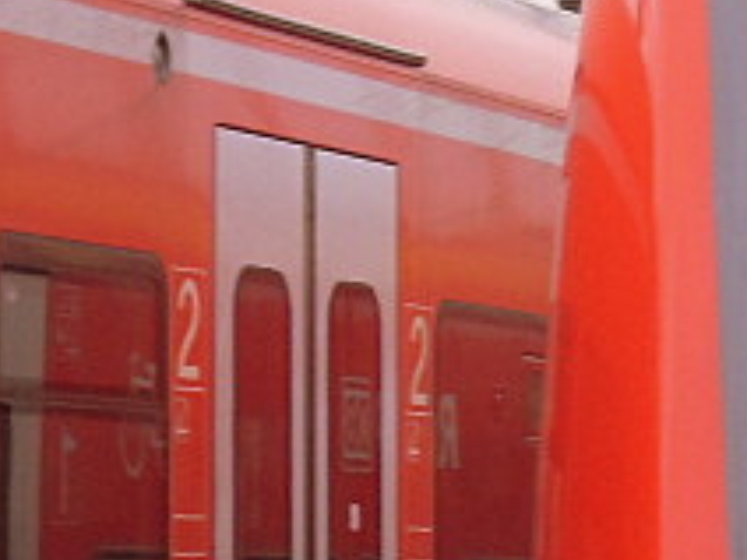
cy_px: 373
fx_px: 7186
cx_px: 1593
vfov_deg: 4.5
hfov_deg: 5.8
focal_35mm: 333
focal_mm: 11.8
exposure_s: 1/60
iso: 200
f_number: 4
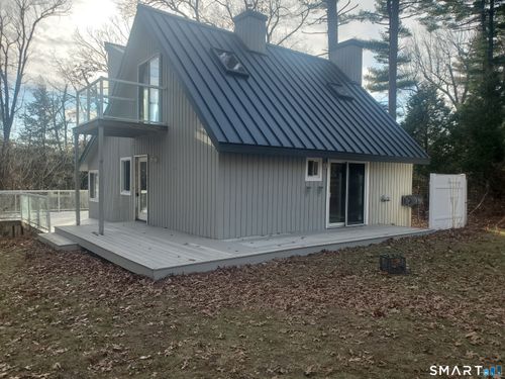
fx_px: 379
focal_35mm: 26
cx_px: 252
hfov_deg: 67.3
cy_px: 190
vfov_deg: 53.1
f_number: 2.4
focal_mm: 4.3
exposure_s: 1/565
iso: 50
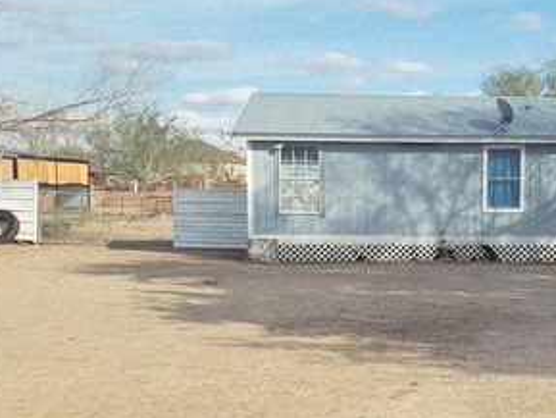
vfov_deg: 31.9
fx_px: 723
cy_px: 280
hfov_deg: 39.9
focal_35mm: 45
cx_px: 468
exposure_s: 1/2500
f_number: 1.8
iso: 40
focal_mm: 5.4
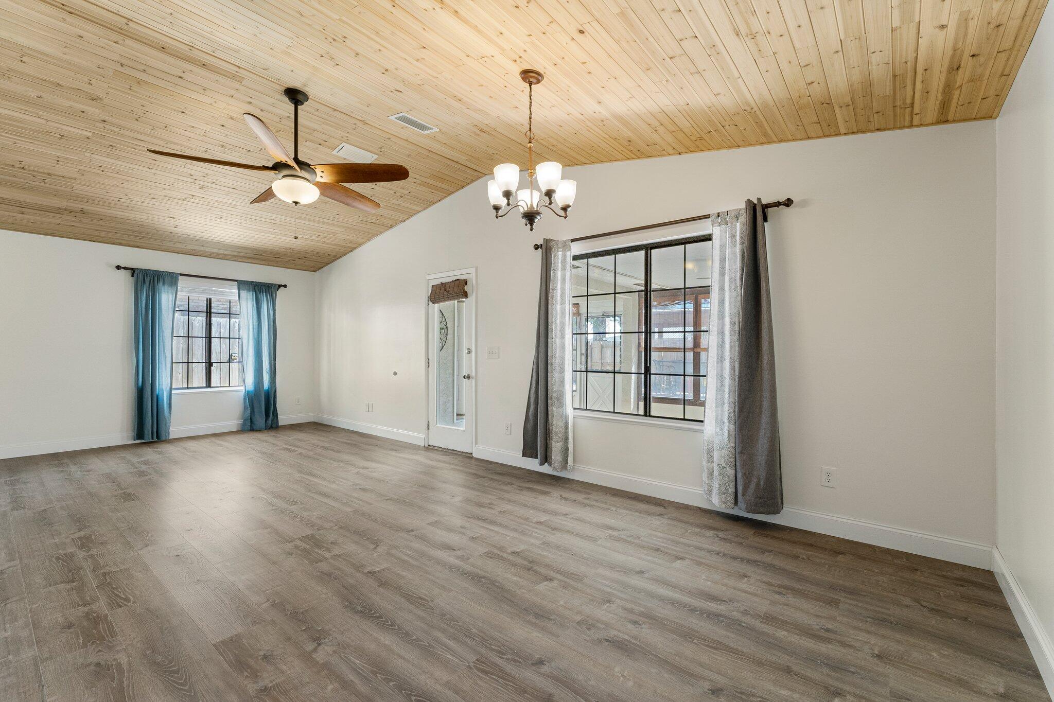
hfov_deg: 104.3
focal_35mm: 14
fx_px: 410
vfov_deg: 81.2
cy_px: 351
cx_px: 527
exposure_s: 1/15
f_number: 8
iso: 640
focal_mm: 14
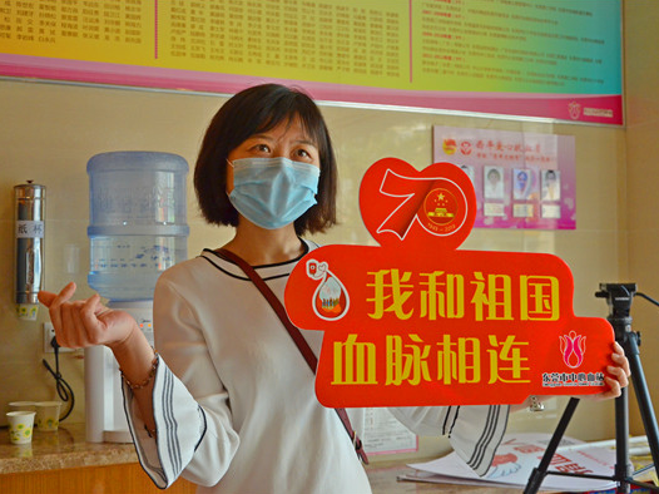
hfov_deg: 41.3
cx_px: 341
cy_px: 246
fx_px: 875
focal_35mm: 46
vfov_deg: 31.5
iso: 1600
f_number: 4
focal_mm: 28
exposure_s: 1/500
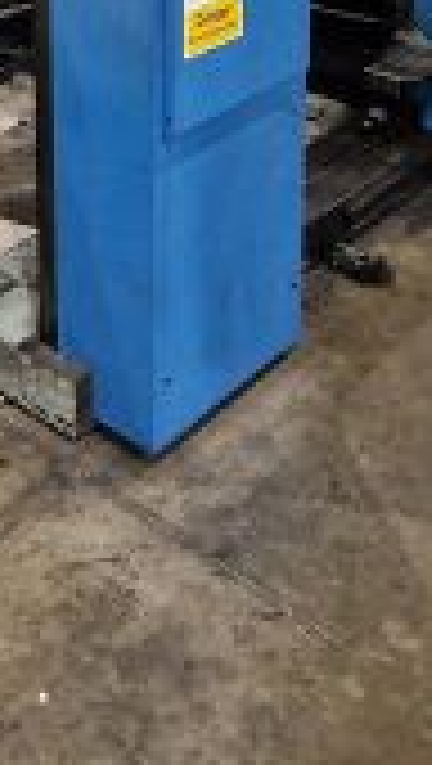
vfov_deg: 33.2
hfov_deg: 22.6
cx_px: -50
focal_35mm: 50
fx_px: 1015
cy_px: -166
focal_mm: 2.2
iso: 320
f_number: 2.2
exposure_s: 1/60
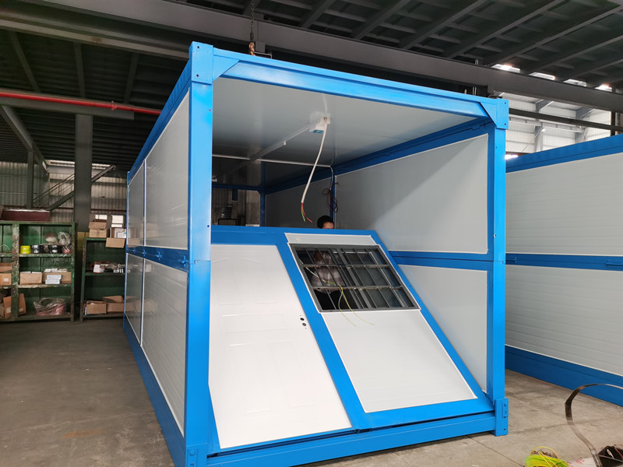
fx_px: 486
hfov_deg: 65.3
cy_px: 234
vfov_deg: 51.4
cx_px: 312
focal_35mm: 27
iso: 200
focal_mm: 5.58
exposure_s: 1/50
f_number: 1.8
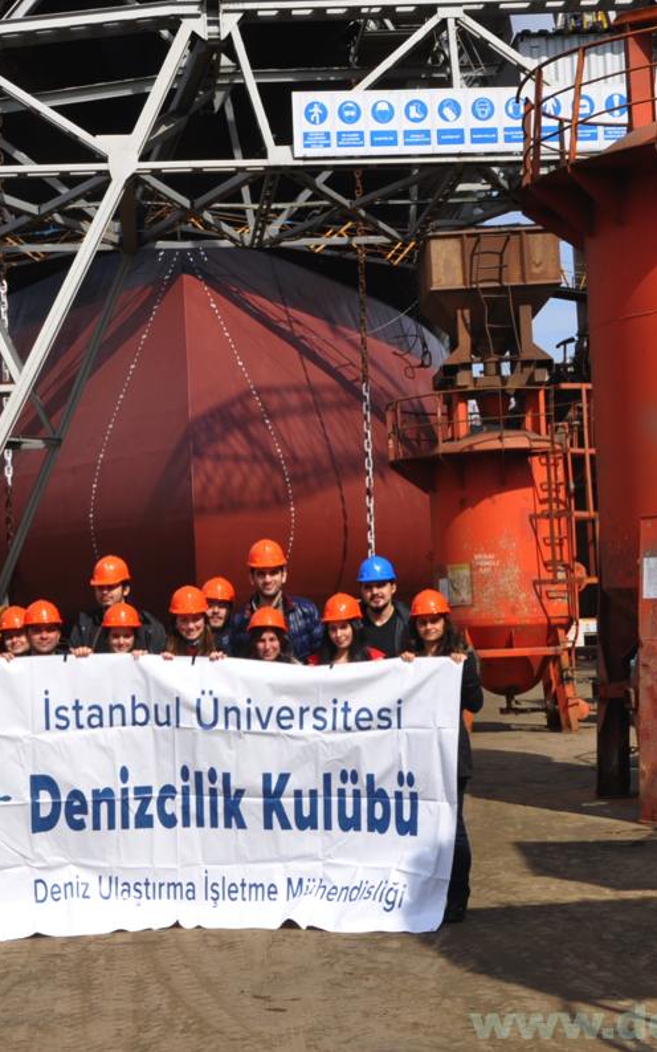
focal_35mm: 60
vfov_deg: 34.0
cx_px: 240
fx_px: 1720
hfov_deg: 21.6
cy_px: 527
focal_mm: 26
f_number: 14
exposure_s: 1/200
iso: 200
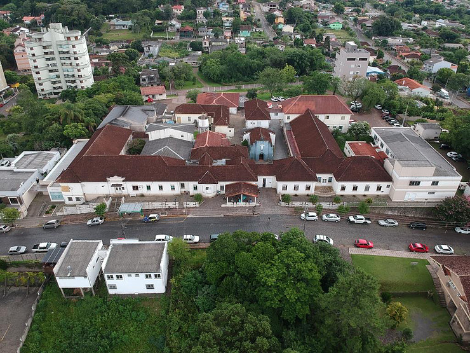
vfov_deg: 54.9
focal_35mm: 25
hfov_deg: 69.4
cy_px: 176
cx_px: 235
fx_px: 339
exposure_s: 1/240
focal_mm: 4.49
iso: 100
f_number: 2.6
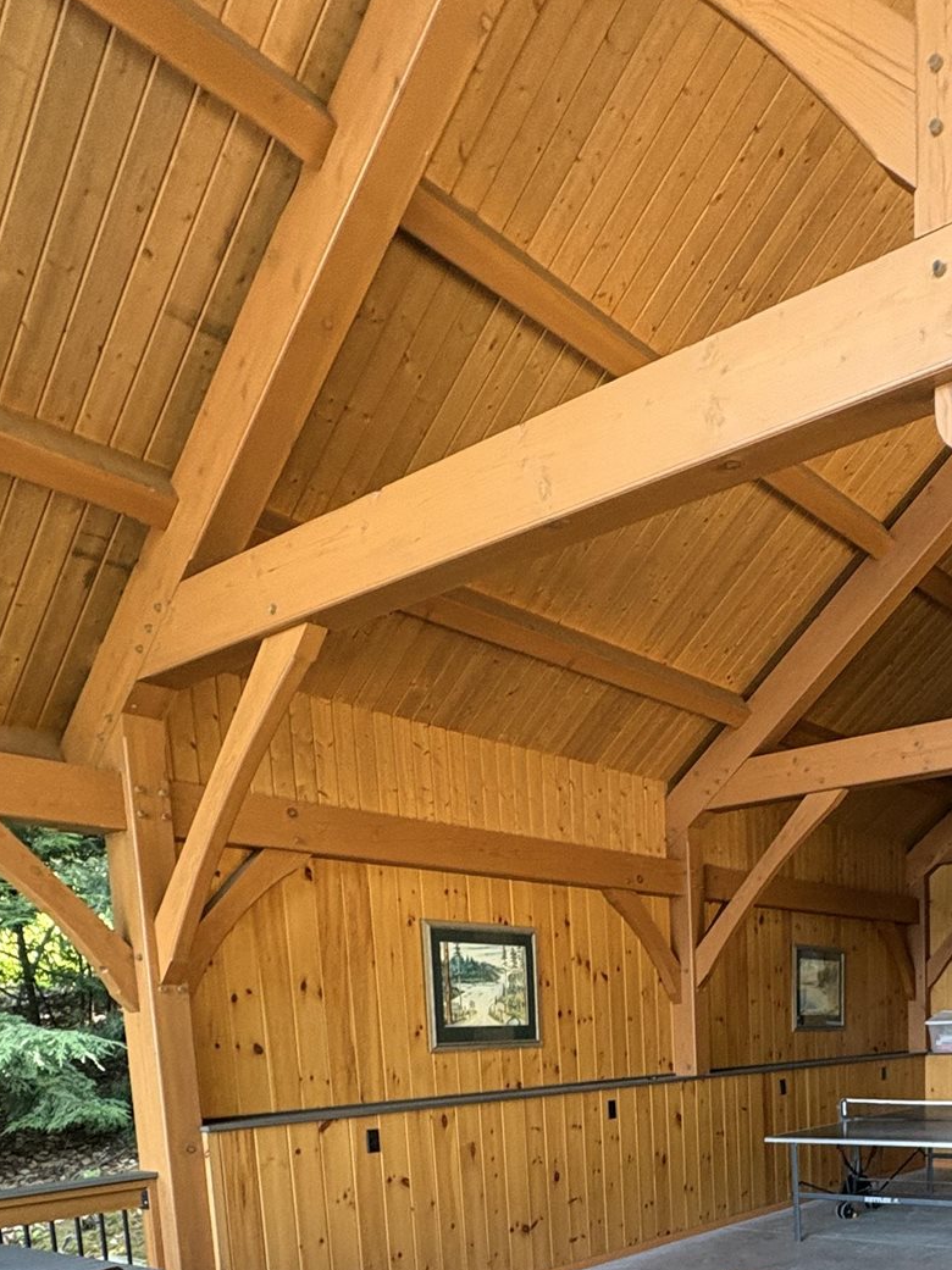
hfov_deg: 43.9
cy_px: 1181
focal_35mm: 31
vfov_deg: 50.6
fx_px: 1137
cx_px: 719
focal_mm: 2.22
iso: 200
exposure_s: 1/88
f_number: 2.2
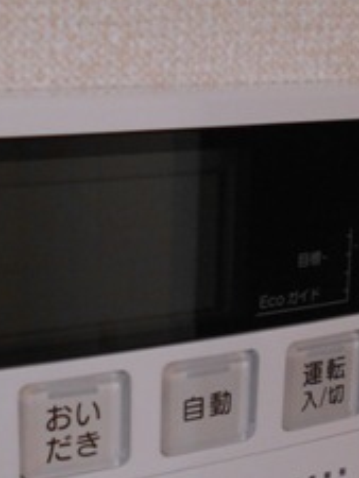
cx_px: 68
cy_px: 346
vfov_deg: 26.1
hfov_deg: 19.7
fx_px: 1022
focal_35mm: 74
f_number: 3.2
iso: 220
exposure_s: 1/30
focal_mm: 4.6
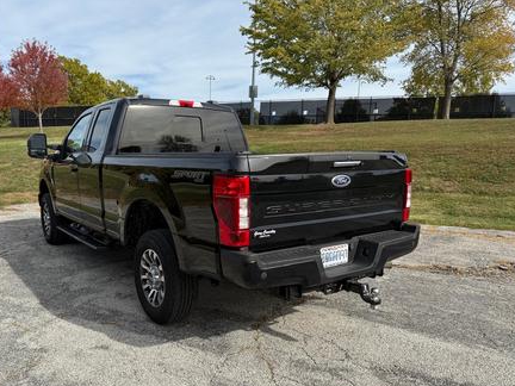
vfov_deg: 49.6
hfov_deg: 63.3
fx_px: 417
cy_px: 223
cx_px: 235
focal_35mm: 28
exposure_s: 1/3145
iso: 80
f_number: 1.78
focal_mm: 6.76
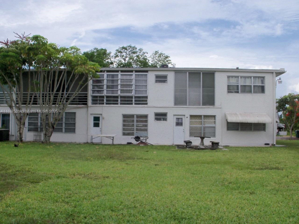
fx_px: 302
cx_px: 150
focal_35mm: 35
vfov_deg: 40.7
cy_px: 112
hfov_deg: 52.6
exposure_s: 1/320
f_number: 5.5
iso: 160
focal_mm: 6.3
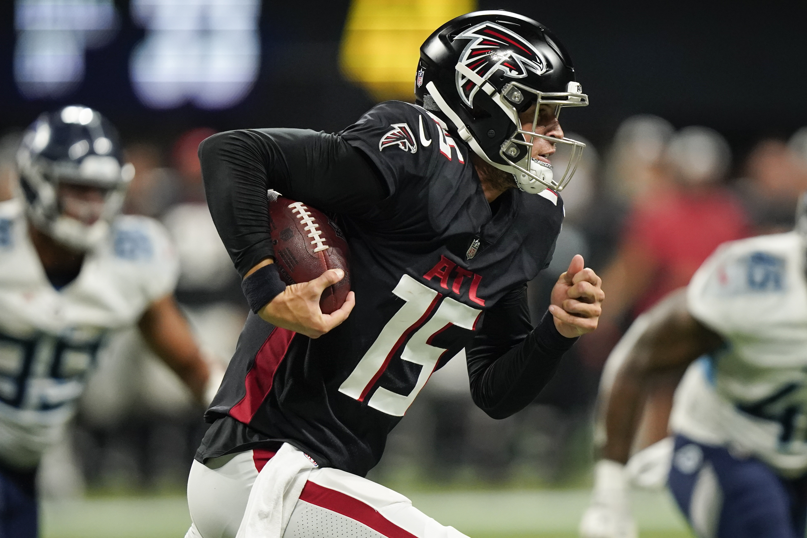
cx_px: 404
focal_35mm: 600
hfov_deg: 3.4
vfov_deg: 2.3
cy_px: 269
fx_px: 13449
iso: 3200
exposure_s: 1/1600
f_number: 2.8
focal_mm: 400
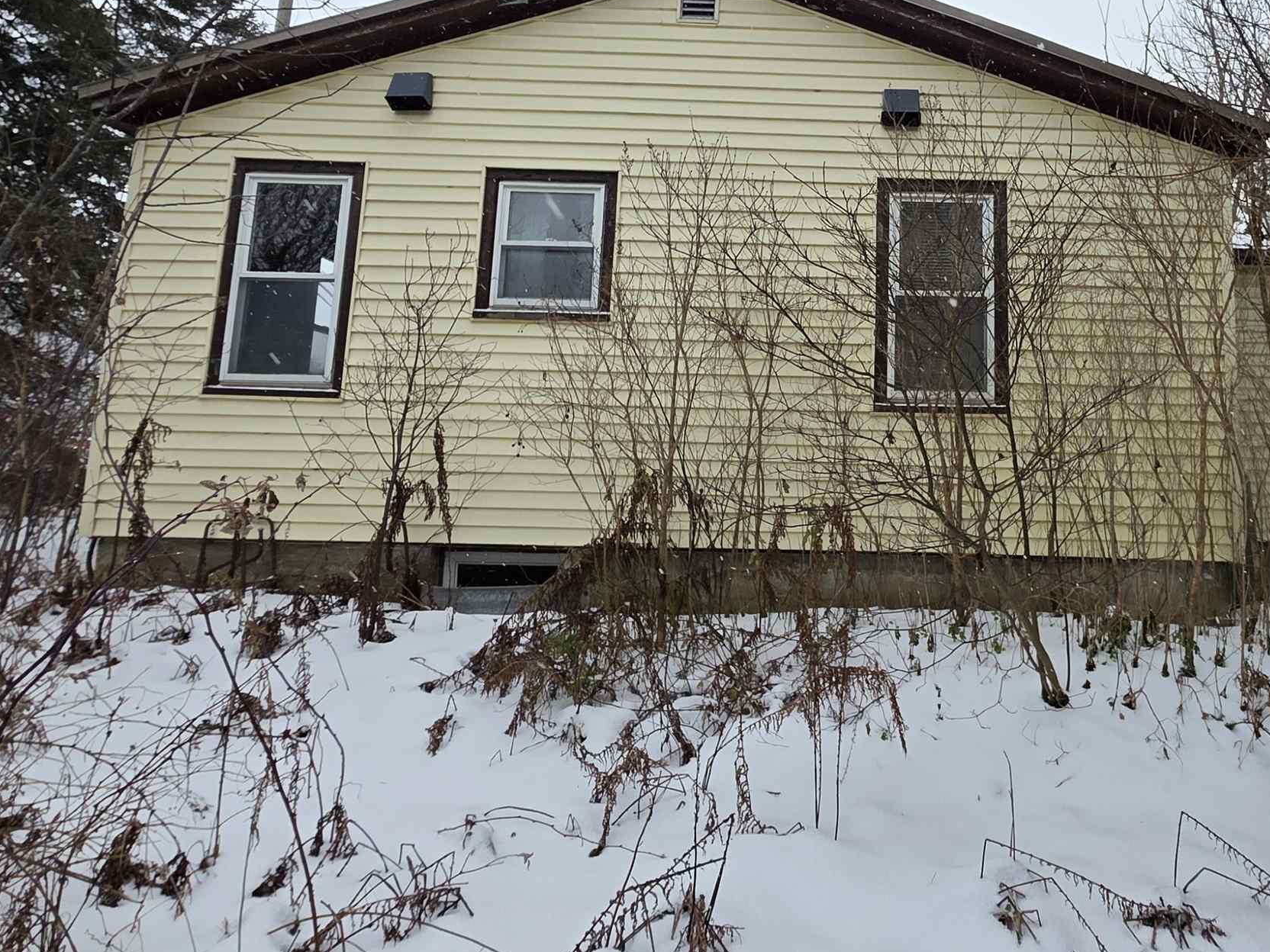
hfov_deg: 69.2
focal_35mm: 24
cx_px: 865
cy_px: 346
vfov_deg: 56.0
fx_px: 881
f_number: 1.9
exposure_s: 1/301
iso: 40
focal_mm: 2.2
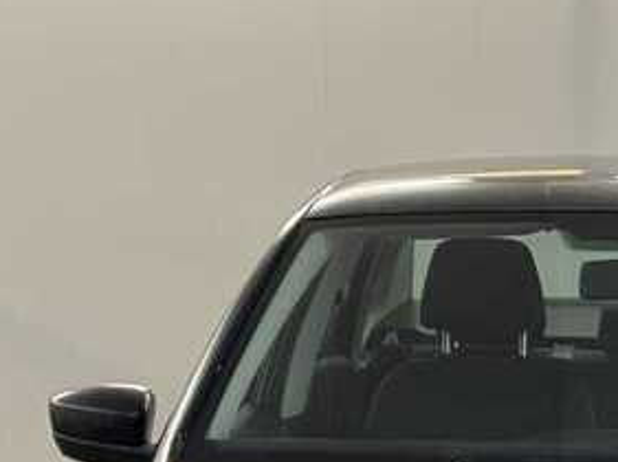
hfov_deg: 12.7
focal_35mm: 154
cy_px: 591
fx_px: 2746
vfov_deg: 9.5
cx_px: 631
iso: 50
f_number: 1.78
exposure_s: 1/100
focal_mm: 6.76
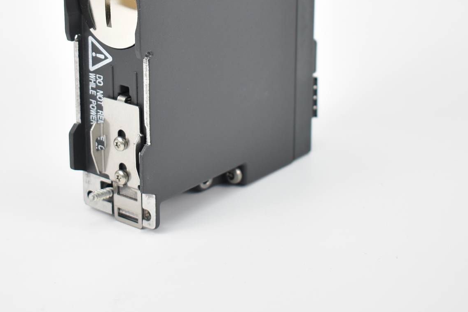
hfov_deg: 21.0
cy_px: 46
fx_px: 1262
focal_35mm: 97
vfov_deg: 14.0
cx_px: 191
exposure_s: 1/50
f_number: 4.5
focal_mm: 34
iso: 200
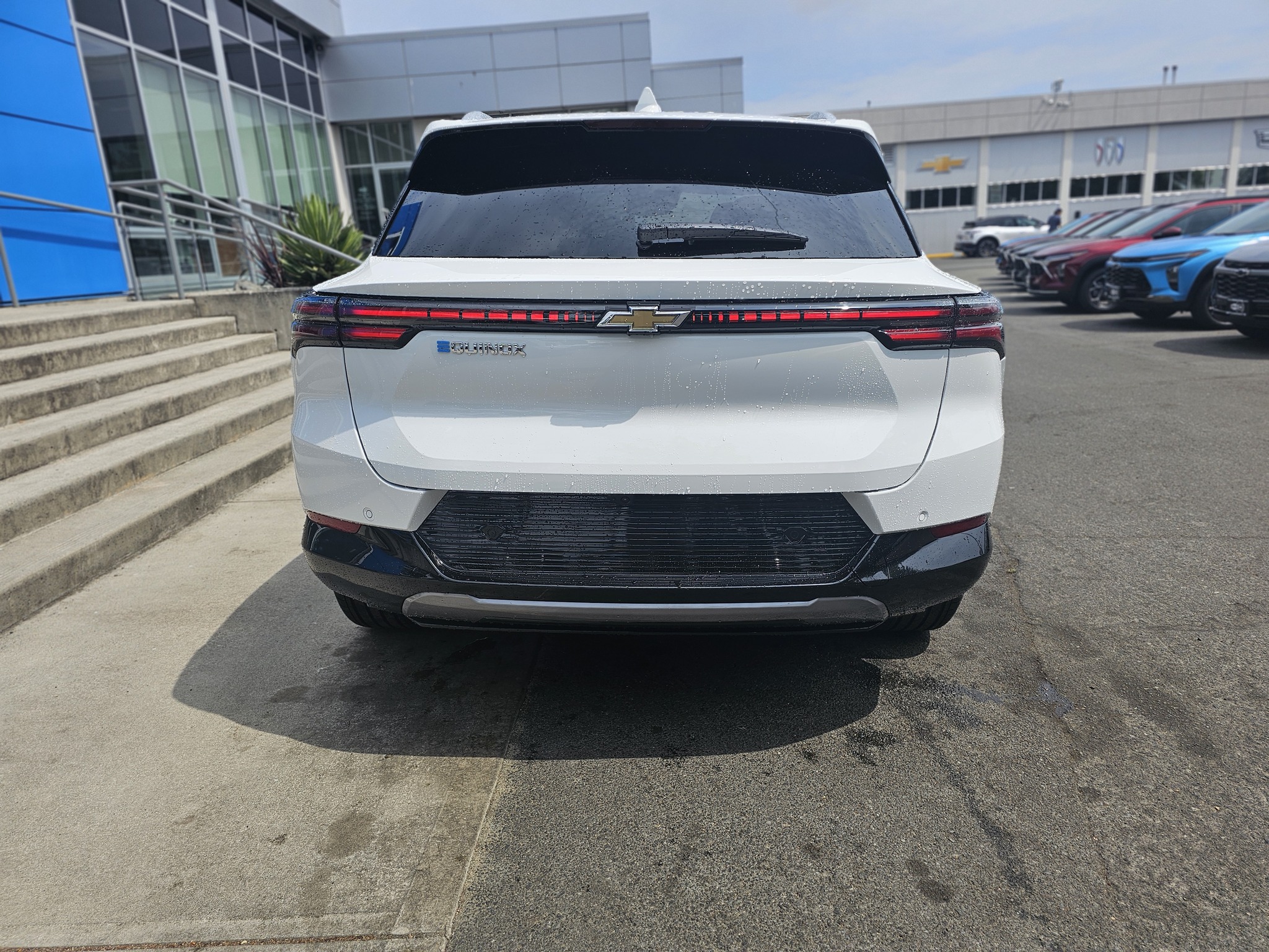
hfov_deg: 73.9
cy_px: 476
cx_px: 634
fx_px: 843
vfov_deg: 58.9
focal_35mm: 23
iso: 10
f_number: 1.7
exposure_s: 1/1036
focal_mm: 6.3
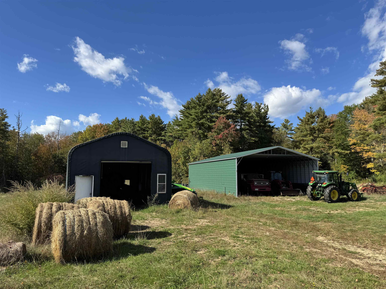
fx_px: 268
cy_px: 144
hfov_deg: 71.6
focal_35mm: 24
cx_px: 193
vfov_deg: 56.8
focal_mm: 6.76
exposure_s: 1/3802
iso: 80
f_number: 1.78
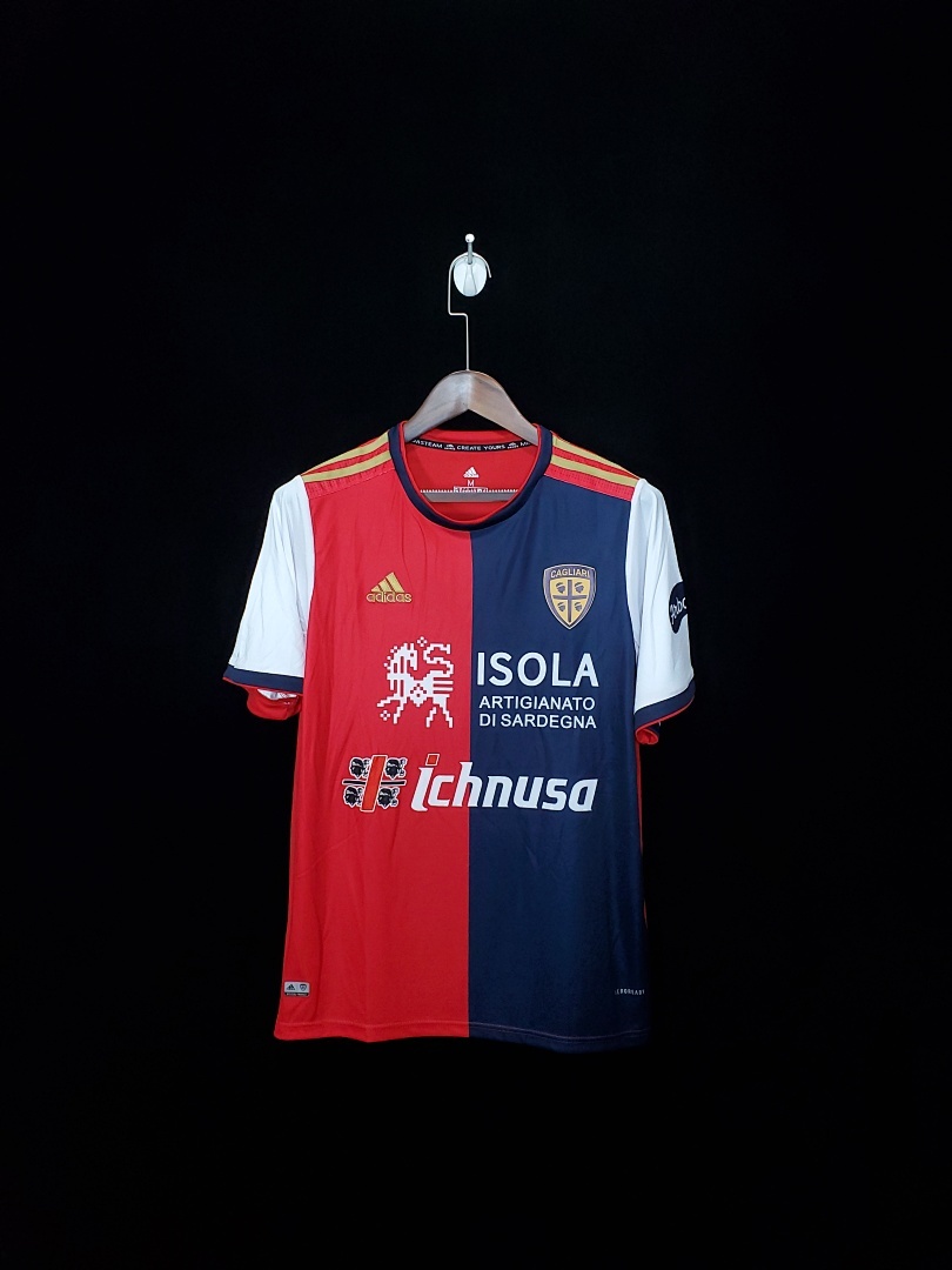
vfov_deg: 67.3
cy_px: 635
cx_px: 476
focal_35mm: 26
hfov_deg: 53.1
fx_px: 953
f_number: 2.4
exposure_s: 1/20
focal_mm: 4.3
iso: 250
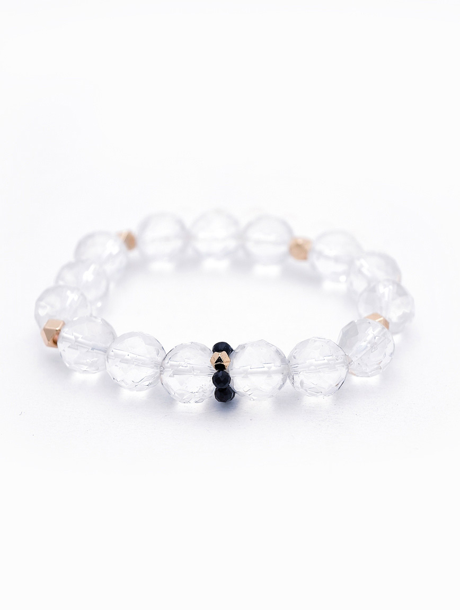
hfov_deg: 14.4
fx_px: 1821
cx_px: 230
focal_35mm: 103
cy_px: 305
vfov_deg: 19.1
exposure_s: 1/161
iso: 125
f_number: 2.67
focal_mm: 22.48
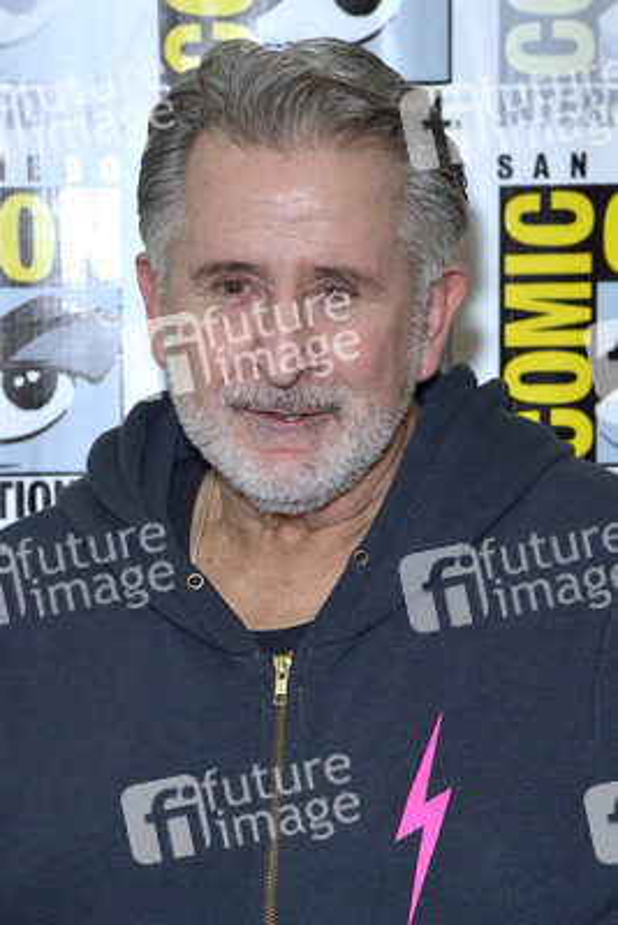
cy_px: 462
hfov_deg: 13.7
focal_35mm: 100
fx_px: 2573
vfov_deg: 20.4
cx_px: 309
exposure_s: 1/250
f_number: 6.3
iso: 800
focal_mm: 100
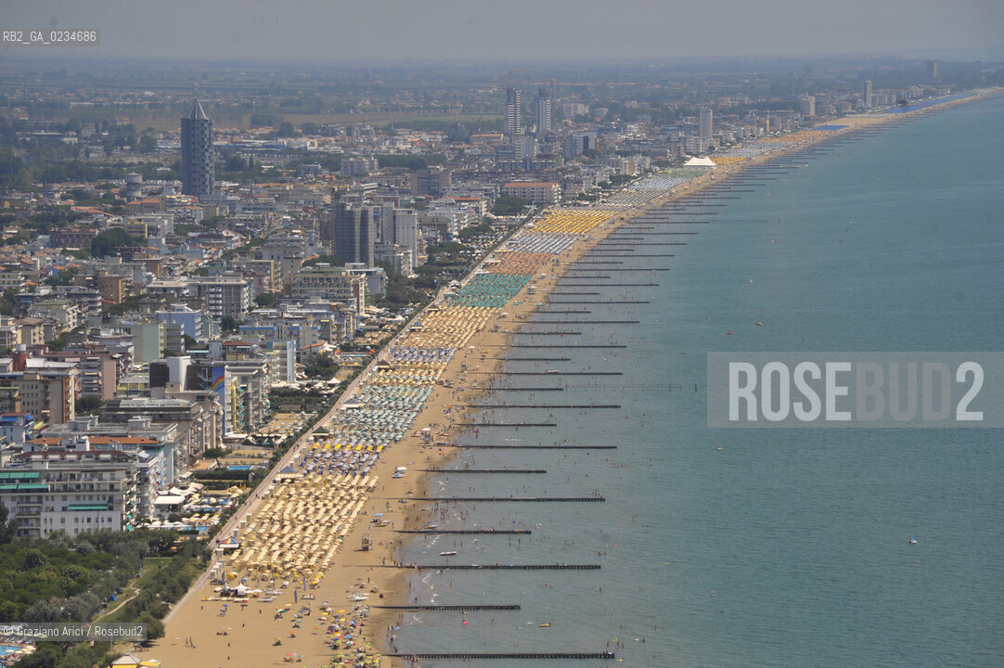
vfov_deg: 7.6
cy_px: 334
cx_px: 502
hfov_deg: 11.4
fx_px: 5017
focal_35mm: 180
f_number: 9
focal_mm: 180
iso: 400
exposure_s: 1/1600
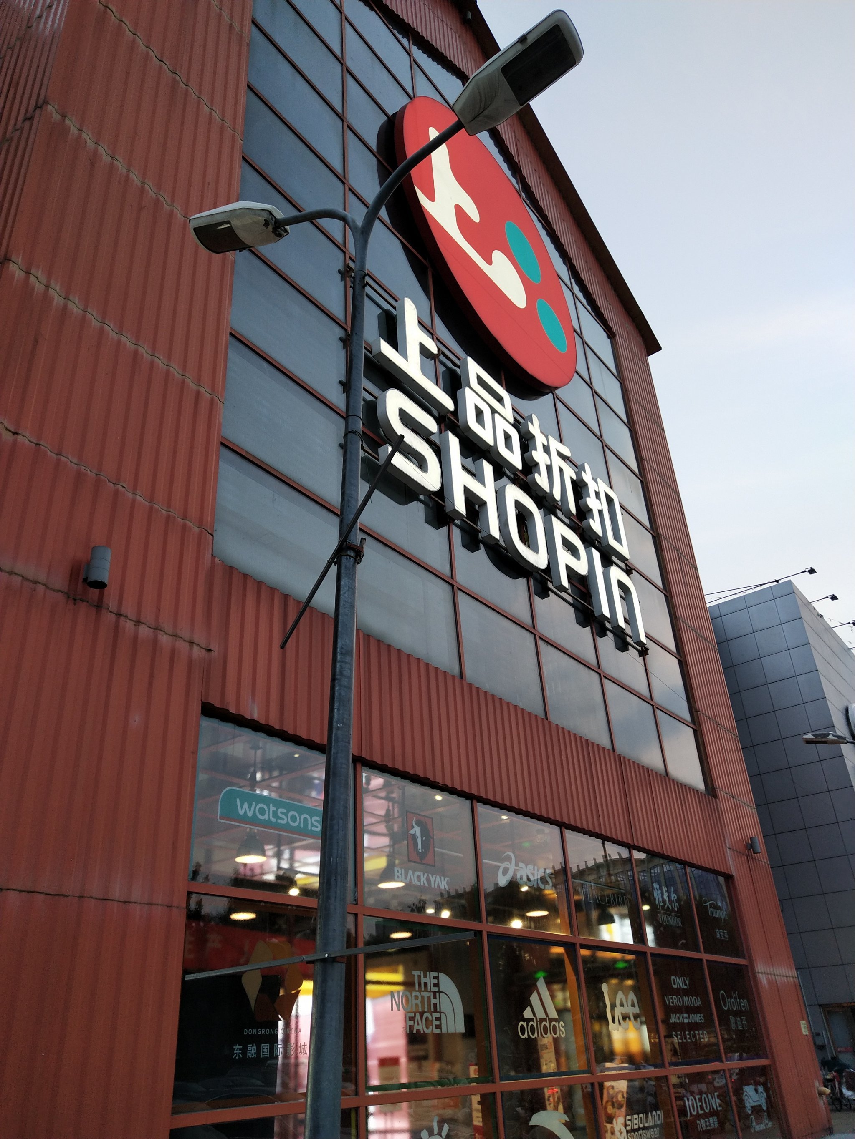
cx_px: 428
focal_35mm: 30
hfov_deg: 46.8
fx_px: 988
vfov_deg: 60.0
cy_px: 570
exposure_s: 1/100
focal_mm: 3.95
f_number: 1.8
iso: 105
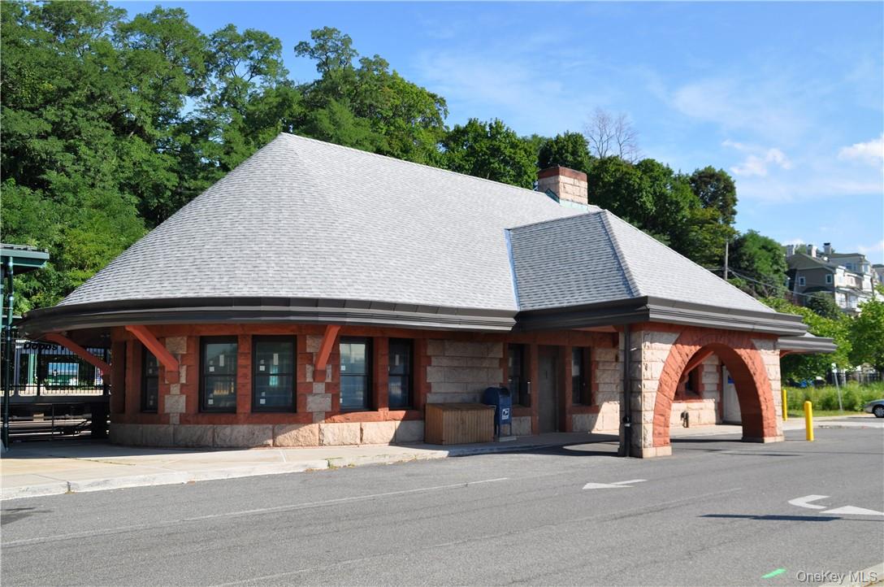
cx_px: 442
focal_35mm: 38
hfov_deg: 51.3
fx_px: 919
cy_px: 294
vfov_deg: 35.4
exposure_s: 1/320
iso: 200
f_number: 9
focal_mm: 25
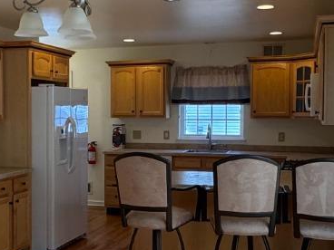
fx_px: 550
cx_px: 117
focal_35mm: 57
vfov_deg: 25.7
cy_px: 132
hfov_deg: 33.5
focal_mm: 2.22
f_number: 2.2
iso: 160
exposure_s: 1/120
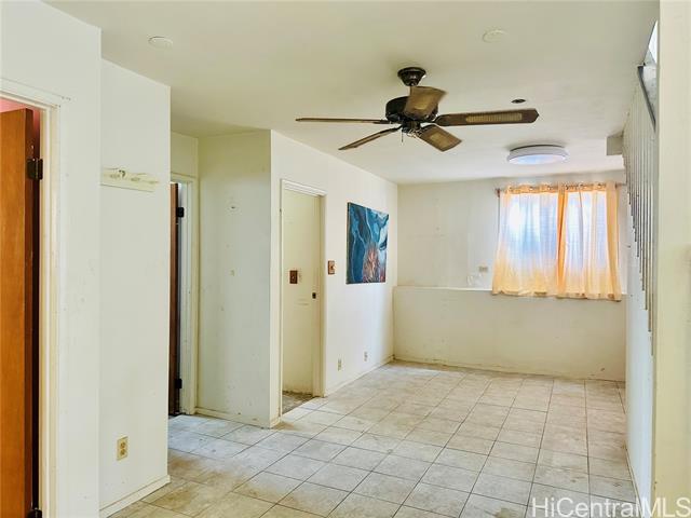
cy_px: 259
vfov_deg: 56.8
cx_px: 346
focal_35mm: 24
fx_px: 479
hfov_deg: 71.6
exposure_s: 1/60
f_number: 1.78
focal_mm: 6.86
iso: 320
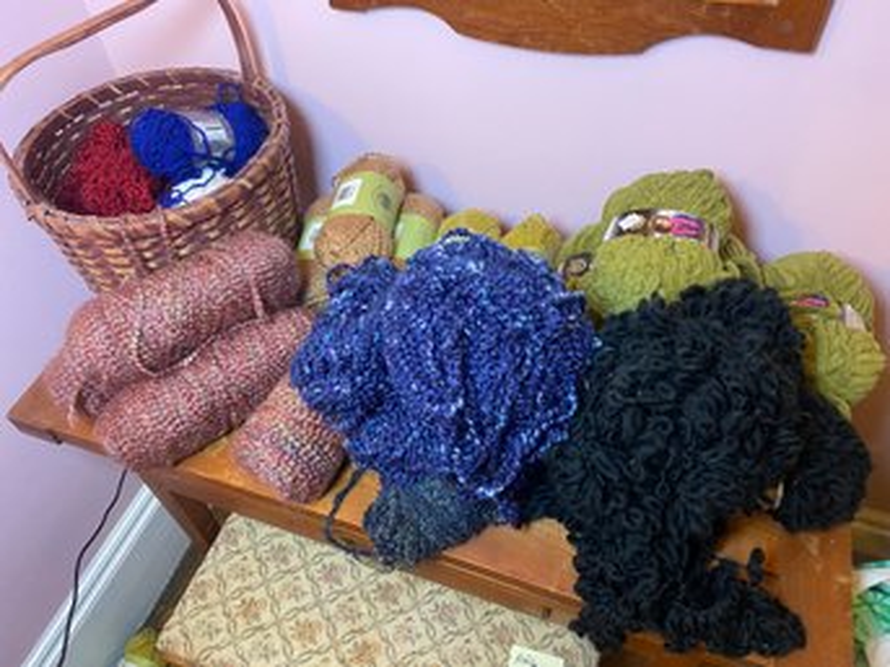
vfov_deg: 53.0
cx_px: 445
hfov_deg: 67.3
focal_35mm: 26
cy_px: 334
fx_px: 668
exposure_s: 1/60
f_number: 1.8
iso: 320
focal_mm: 4.25
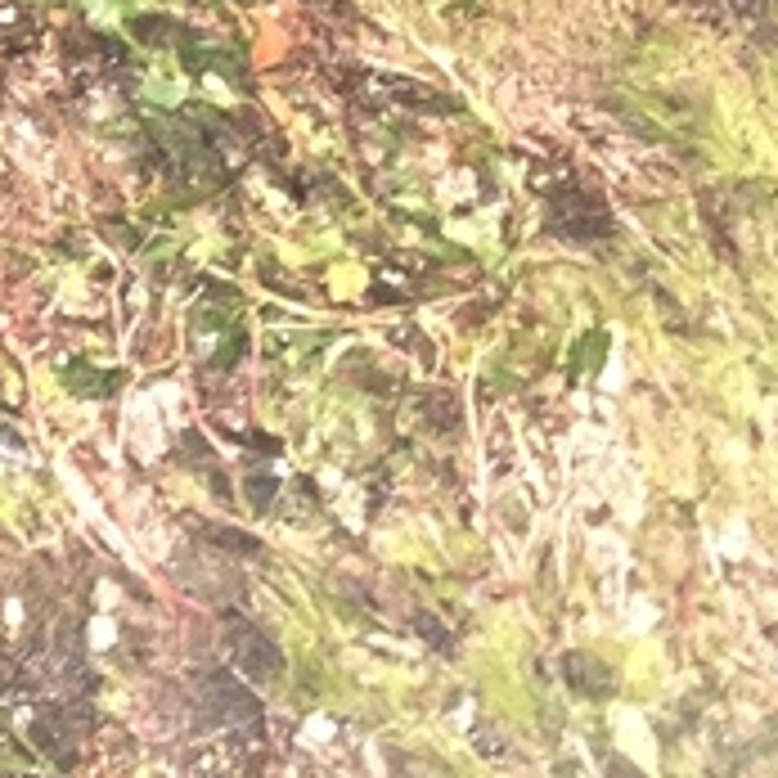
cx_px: -598
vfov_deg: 16.2
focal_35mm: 104
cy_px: -79
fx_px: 2644
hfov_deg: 14.7
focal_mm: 4.15
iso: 800
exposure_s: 1/17
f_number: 2.2
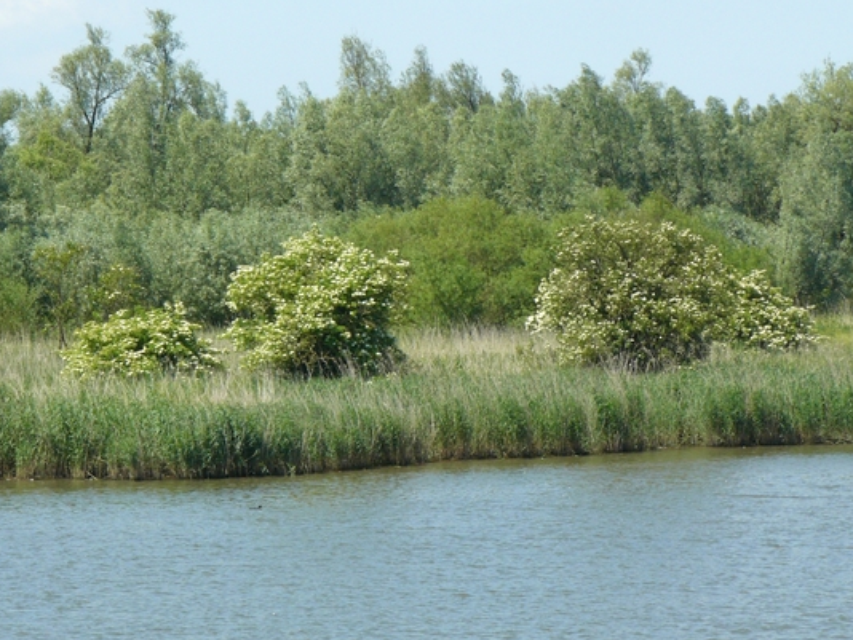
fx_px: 4931
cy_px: 295
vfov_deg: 7.4
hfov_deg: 9.9
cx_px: 406
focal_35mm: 200
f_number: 6.3
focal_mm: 29.7
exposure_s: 1/400
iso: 200
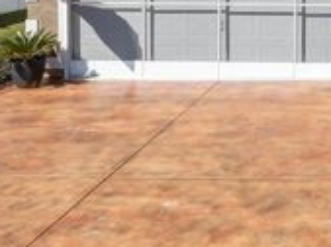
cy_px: -71
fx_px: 677
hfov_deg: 24.1
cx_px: 431
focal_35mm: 71
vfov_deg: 19.2
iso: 160
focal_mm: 12.29
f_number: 2.8
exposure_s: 1/3200
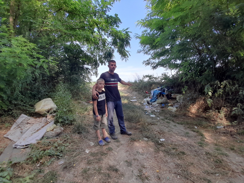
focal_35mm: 13
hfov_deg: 106.2
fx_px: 92
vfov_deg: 89.9
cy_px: 92
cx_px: 122
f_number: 2.2
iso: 40
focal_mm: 1.42
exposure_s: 1/157
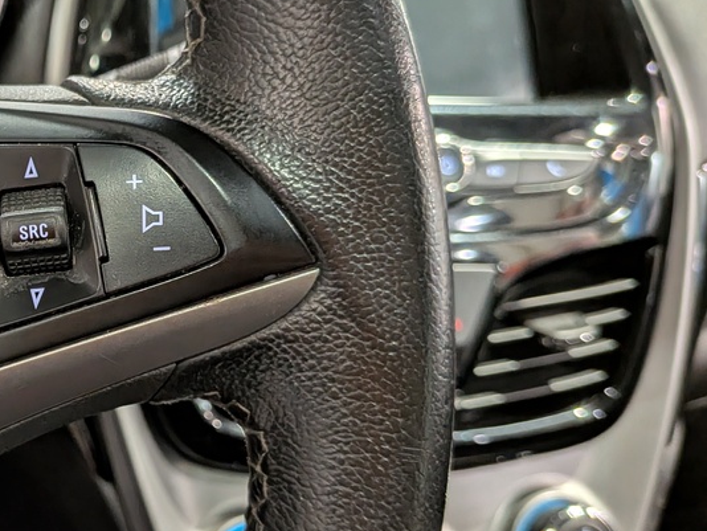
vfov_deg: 31.5
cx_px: 40
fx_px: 940
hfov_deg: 37.8
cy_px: 250
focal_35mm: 46
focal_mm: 4.53
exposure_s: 1/50
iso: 323
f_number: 1.7
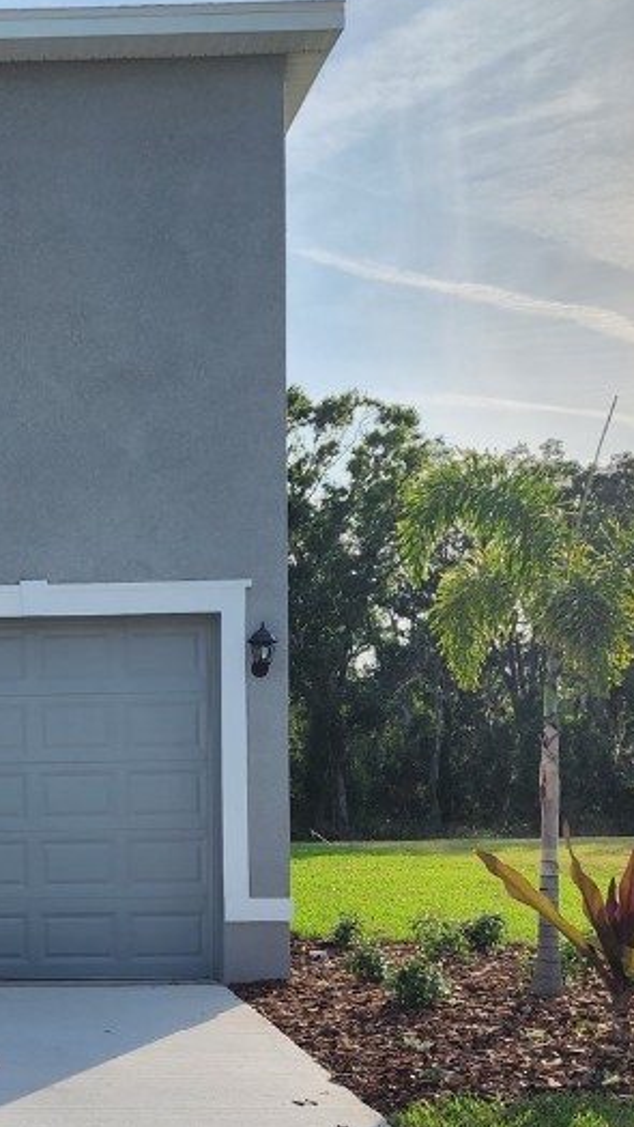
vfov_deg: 41.3
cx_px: -86
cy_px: 794
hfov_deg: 22.8
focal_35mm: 49
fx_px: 1463
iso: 12
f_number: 1.8
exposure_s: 1/1677
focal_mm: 6.4
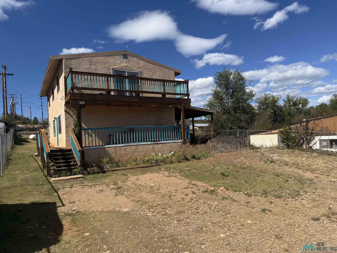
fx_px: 234
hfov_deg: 71.6
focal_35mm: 24
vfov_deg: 56.8
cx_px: 168
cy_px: 126
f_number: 1.78
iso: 80
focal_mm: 6.76
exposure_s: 1/5714
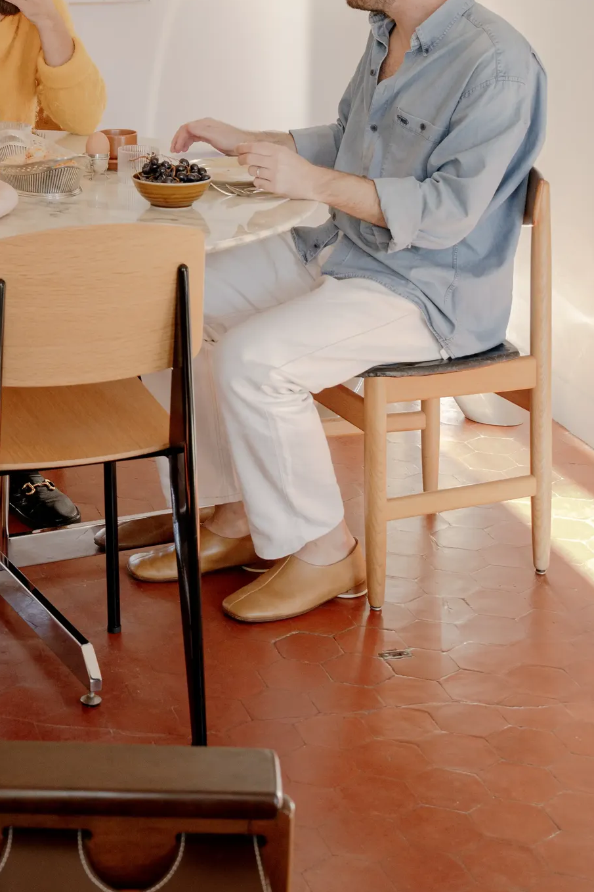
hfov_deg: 17.9
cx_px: 79
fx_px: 1857
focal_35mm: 75
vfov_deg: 25.4
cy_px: -47
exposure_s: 1/30
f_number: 5.6
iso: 400
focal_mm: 35
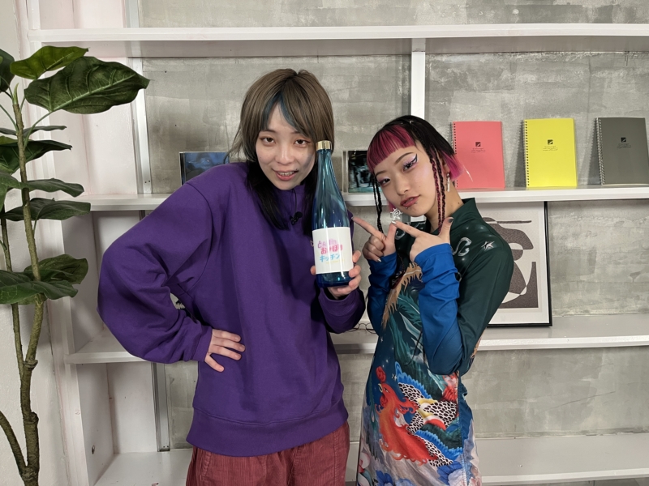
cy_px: 243
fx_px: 487
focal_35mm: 26
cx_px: 324
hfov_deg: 67.3
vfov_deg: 53.1
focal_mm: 5.1
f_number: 1.6
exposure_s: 1/60
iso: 160
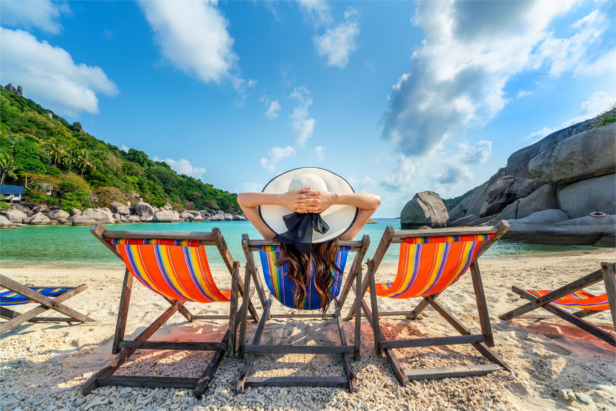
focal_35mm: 16
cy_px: 206
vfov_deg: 73.8
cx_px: 308
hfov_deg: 96.7
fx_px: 274
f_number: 9
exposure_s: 1/250
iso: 100
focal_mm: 16
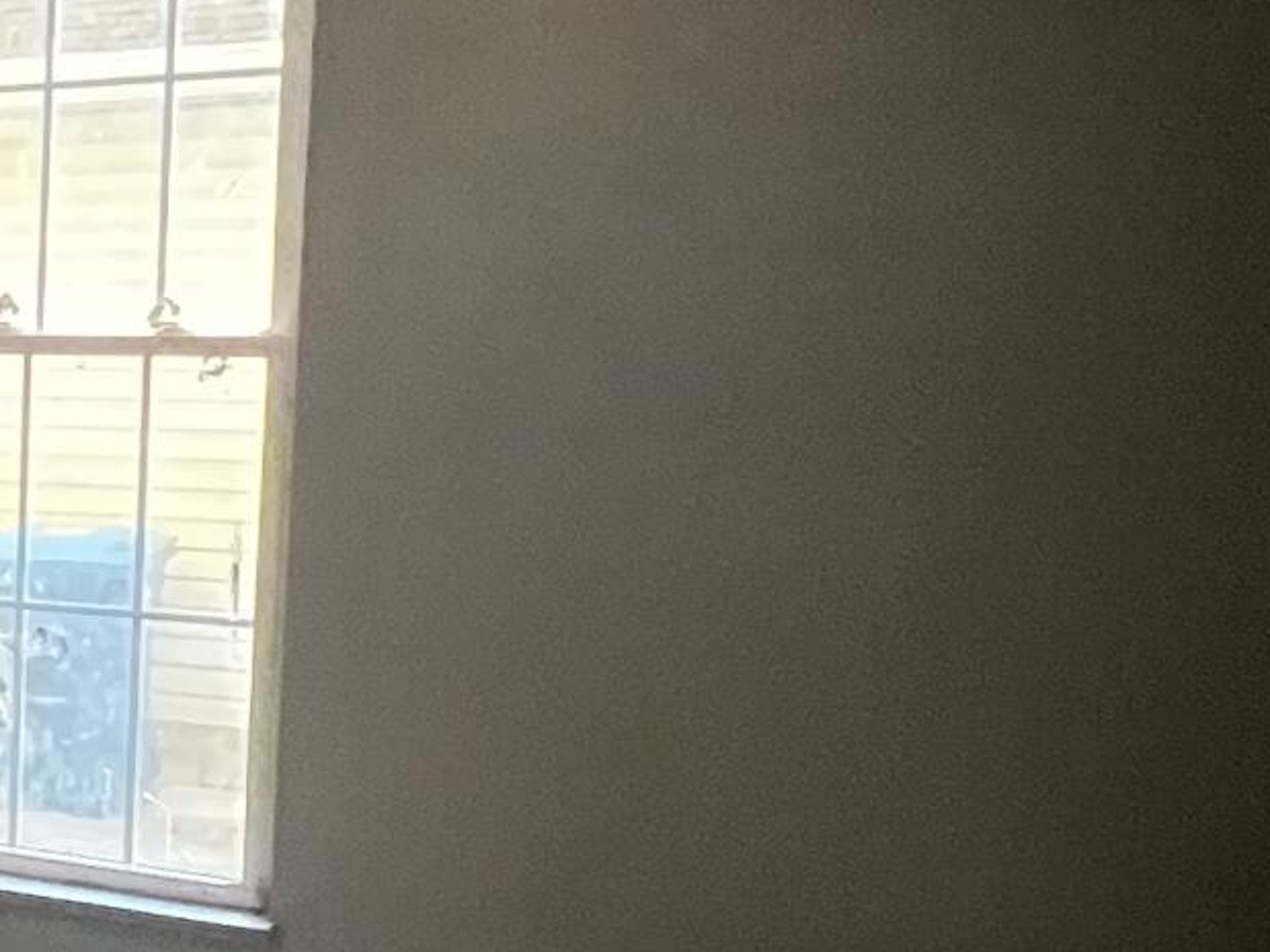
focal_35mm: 63
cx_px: -1042
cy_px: 603
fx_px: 2311
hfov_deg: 20.7
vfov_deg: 23.2
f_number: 1.8
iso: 640
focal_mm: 1.57
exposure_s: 1/60
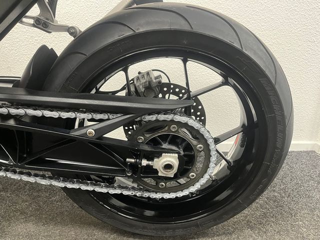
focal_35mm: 26
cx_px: 160
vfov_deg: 53.1
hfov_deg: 67.3
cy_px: 120
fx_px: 240
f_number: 1.6
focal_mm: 5.1
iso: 320
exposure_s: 1/50
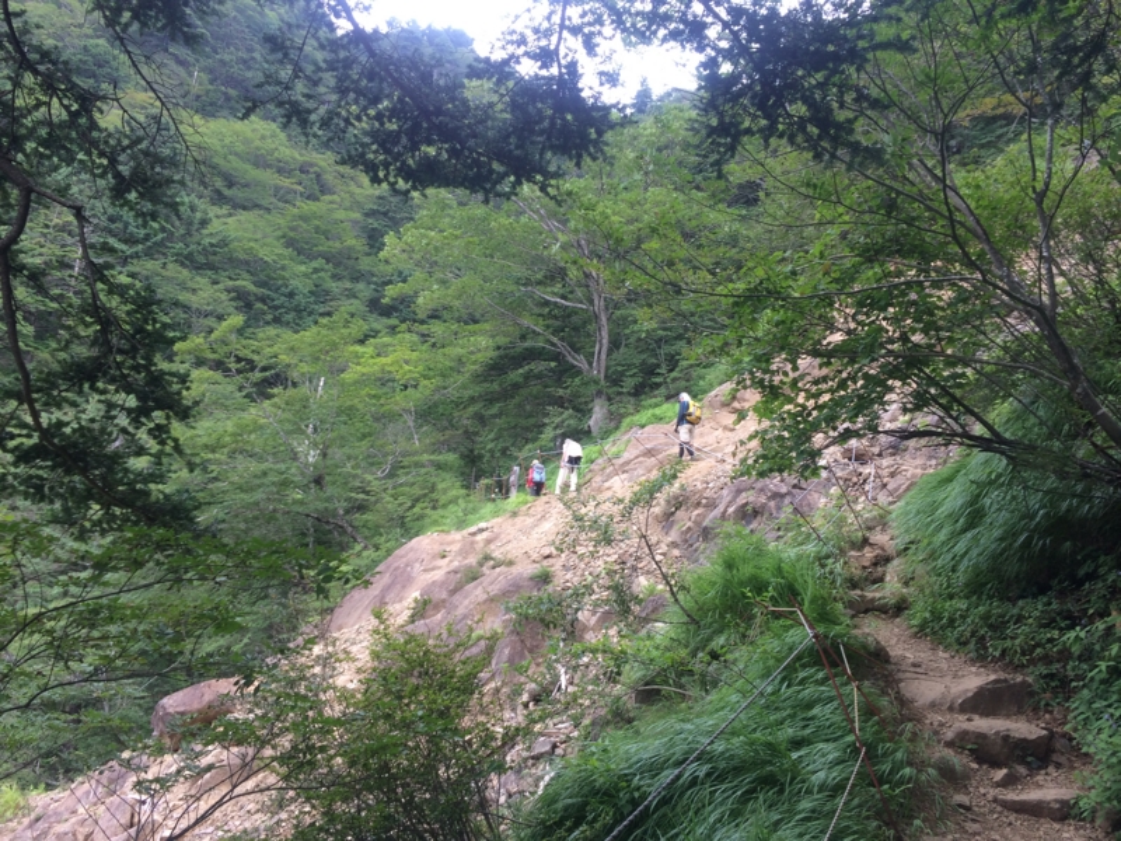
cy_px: 420
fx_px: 972
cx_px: 560
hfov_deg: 60.0
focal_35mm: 30
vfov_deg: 46.8
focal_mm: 4.12
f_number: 2.2
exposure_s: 1/122
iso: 32
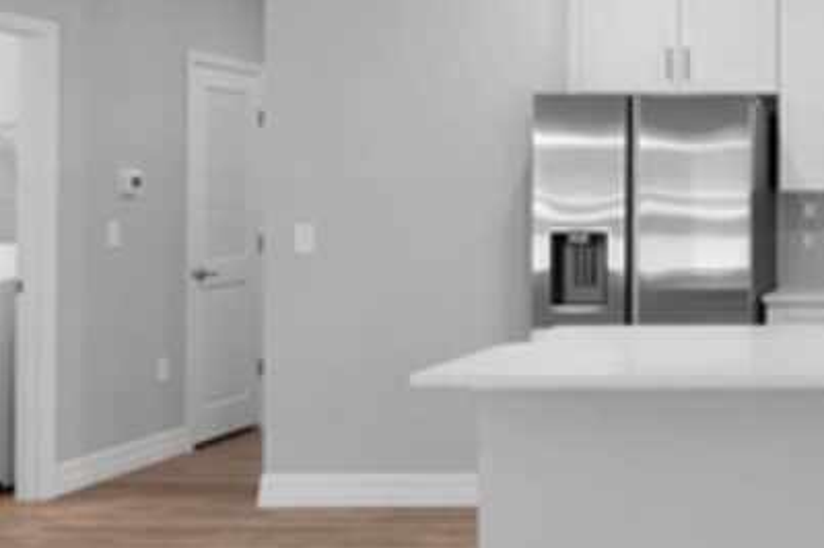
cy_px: 181
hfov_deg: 35.0
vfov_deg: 27.8
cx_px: 921
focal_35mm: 48
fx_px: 1098
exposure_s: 1/15
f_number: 9
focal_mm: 10
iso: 250
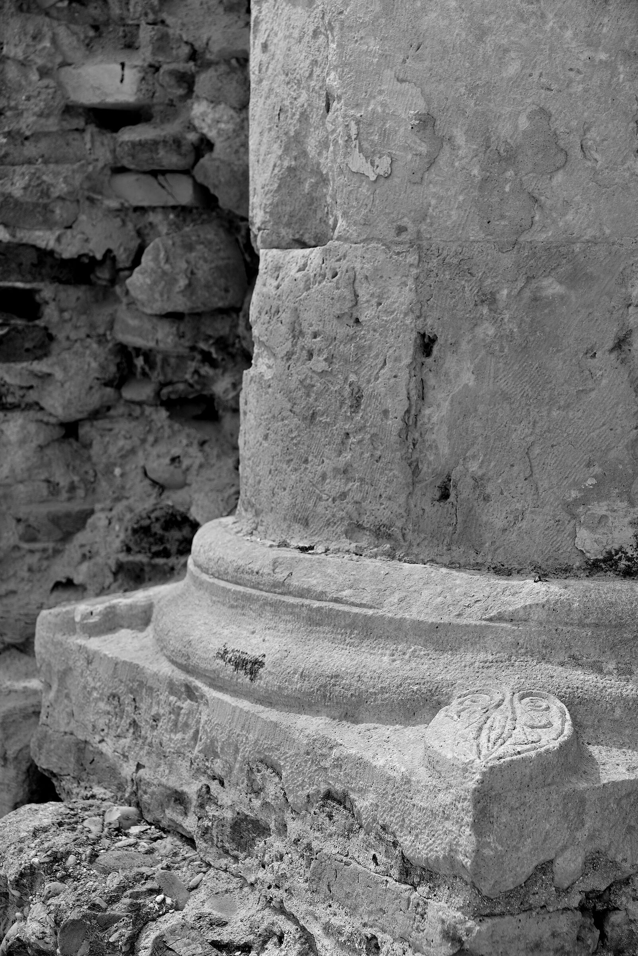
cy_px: 478
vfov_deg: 25.4
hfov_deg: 17.1
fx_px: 2125
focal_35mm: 80
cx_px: 319
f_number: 10
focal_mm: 80
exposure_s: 1/320
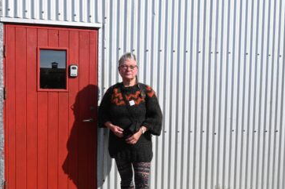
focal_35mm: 40
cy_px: 115
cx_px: 111
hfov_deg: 47.8
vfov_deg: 32.9
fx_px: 319
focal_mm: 19.5
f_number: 10
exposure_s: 1/400
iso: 200
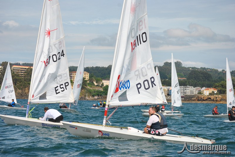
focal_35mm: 128
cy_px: 78
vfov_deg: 10.8
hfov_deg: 16.0
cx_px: 118
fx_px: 834
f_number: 6.3
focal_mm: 85
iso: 100
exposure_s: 1/500
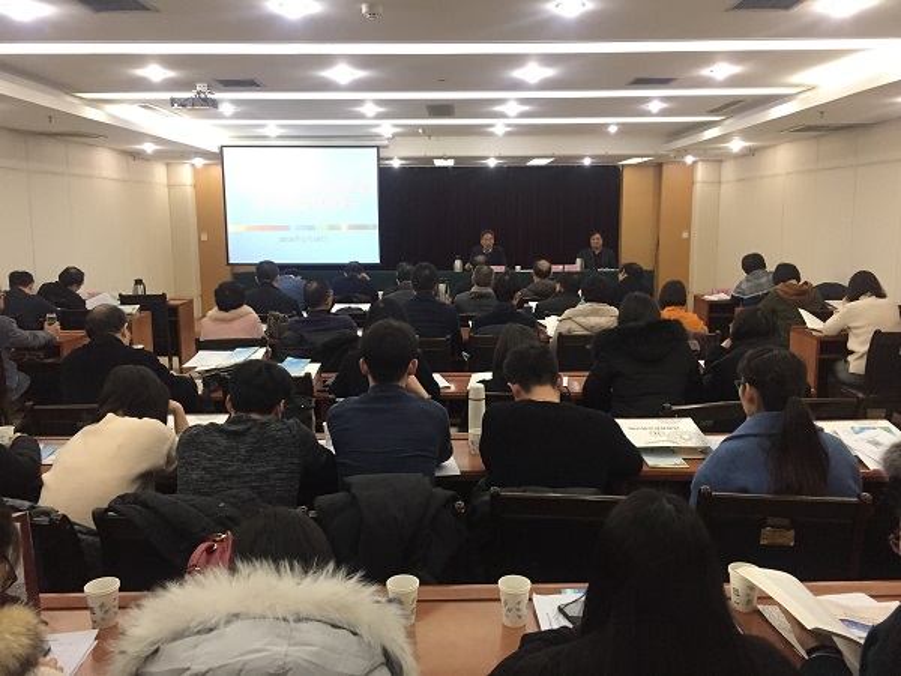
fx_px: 755
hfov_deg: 61.7
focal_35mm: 29
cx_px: 450
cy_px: 338
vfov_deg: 48.2
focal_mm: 4.15
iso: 250
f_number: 2.2
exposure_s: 1/33
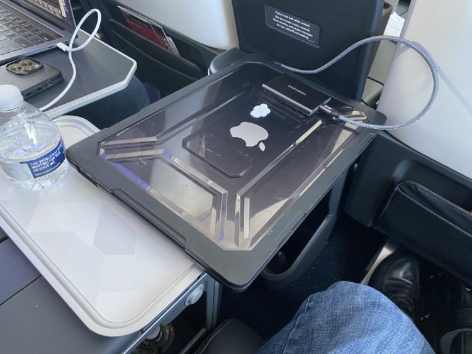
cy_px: 177
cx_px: 236
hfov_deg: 67.3
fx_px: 355
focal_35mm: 26
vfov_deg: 53.1
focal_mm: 4.25
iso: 500
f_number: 1.8
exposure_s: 1/46
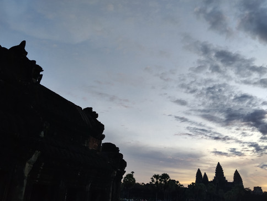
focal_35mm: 30
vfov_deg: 46.9
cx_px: 133
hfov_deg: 59.9
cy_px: 102
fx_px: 232
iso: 50
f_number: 1.8
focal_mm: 4.22
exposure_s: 1/167
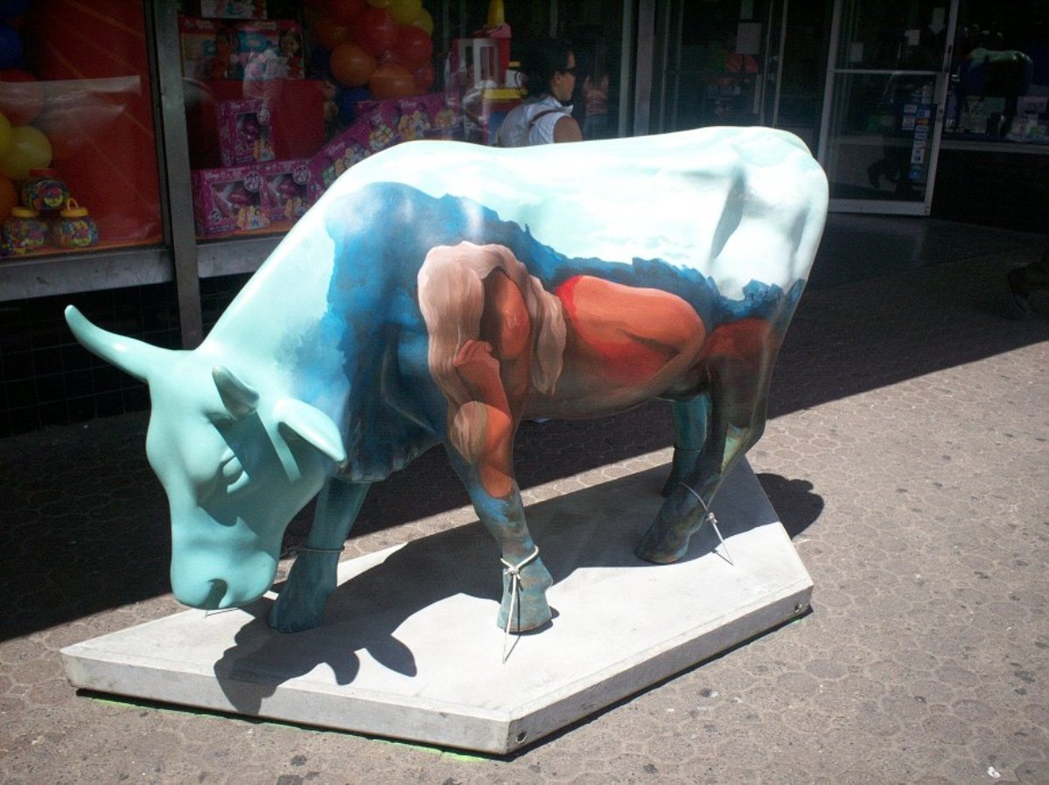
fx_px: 1090
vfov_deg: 39.6
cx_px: 524
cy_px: 392
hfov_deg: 51.4
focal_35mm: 36
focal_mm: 6
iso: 100
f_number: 4.5
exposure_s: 1/450
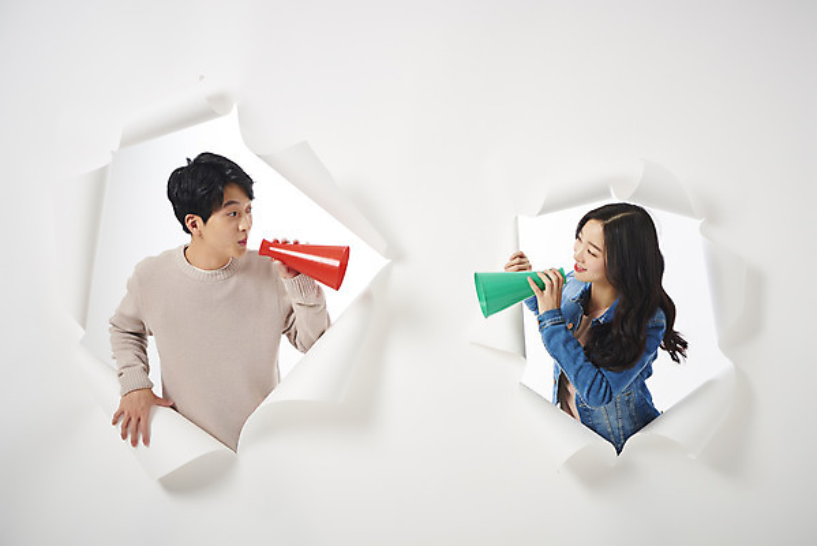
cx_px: 408
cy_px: 273
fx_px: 1090
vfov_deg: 28.1
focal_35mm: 48
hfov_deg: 41.1
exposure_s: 1/125
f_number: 8
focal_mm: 48
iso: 100
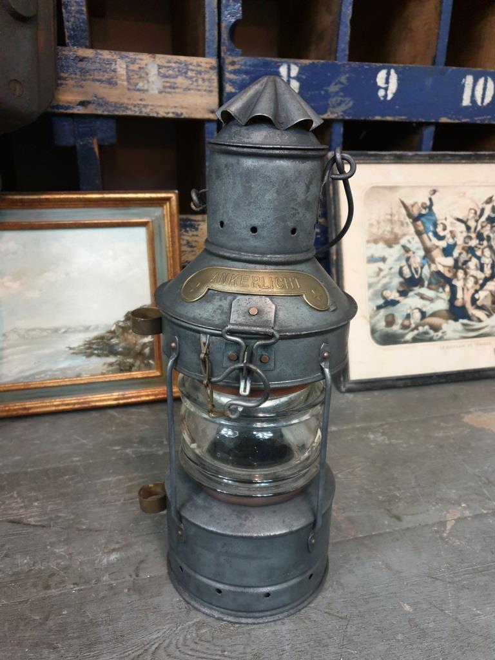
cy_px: 330
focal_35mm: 26
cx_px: 248
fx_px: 496
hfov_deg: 53.1
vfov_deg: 67.3
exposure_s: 1/25
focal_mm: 4.3
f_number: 1.5
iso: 250
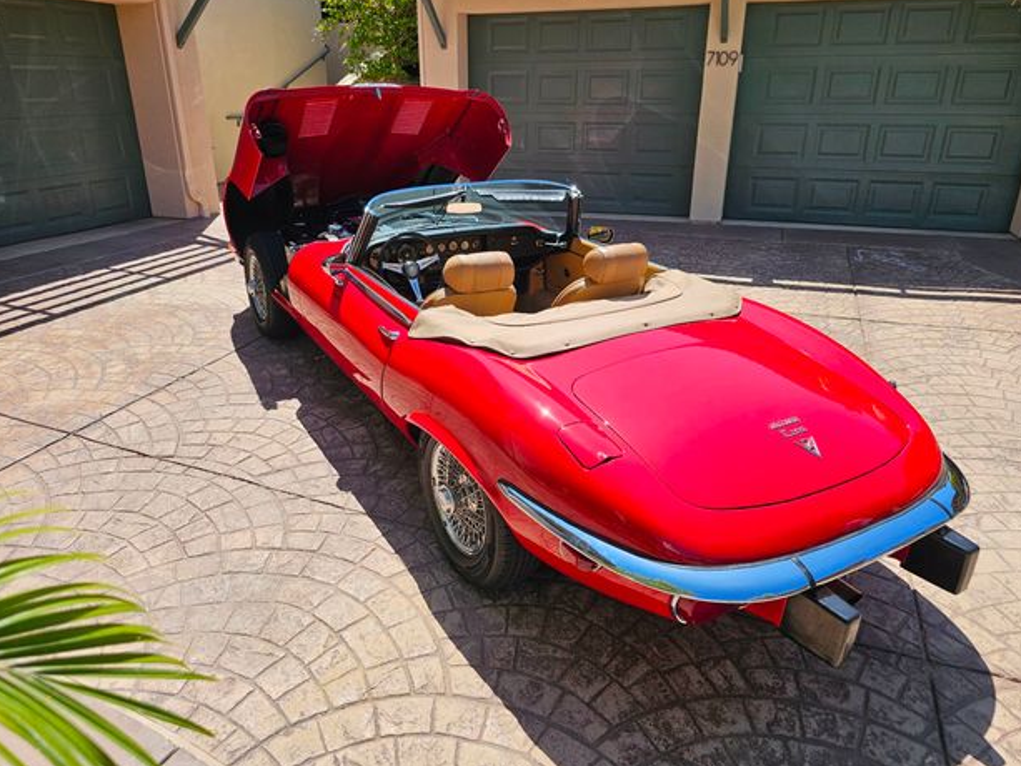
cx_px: 498
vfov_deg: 56.8
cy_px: 376
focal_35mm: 24
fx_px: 708
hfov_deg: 71.6
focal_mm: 6.3
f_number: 1.7
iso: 10
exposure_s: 1/616
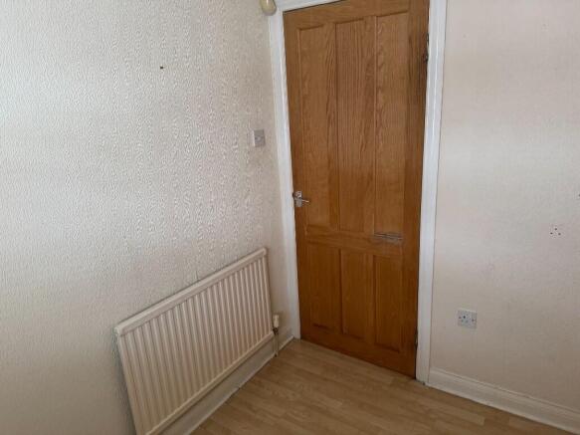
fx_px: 402
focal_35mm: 24
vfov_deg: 56.8
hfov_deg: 71.6
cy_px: 218
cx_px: 290
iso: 320
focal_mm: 6.76
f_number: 1.78
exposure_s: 1/60
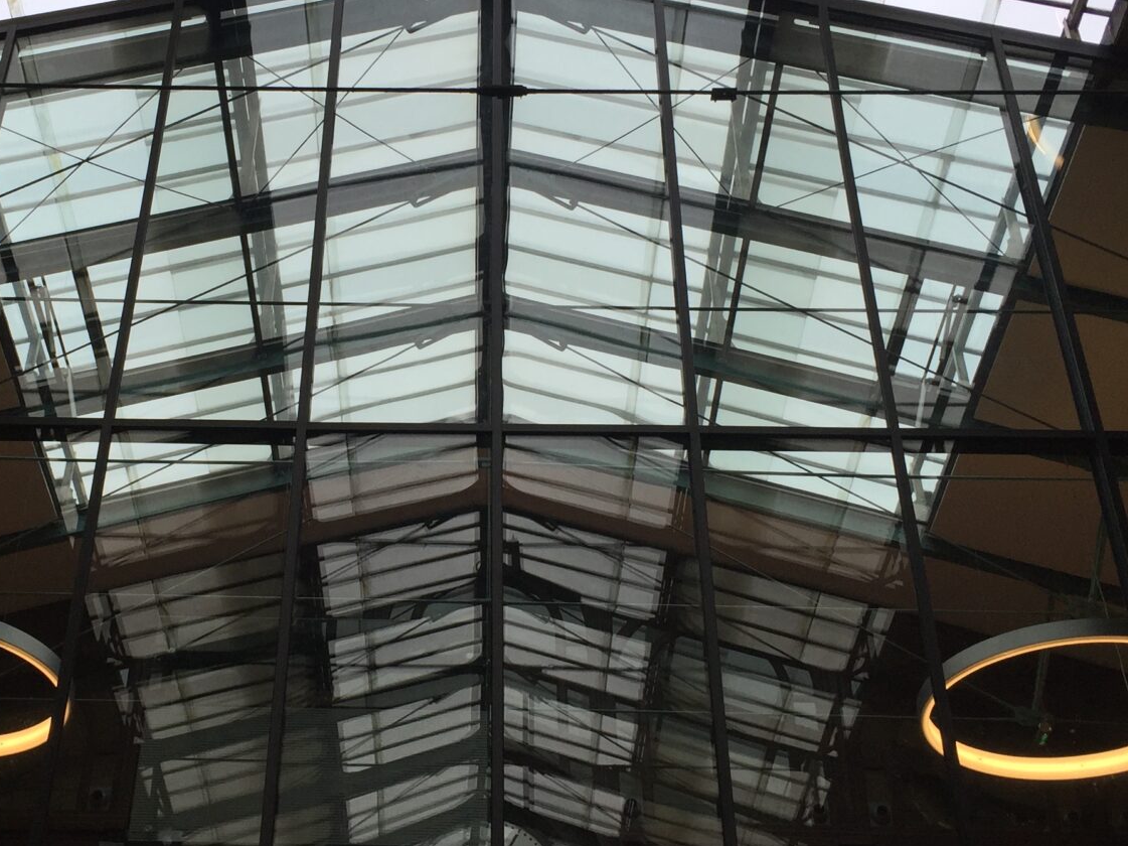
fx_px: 1727
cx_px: 420
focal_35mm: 53
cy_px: 401
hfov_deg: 36.0
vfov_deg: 27.5
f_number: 2.2
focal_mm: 4.15
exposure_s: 1/465
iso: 32
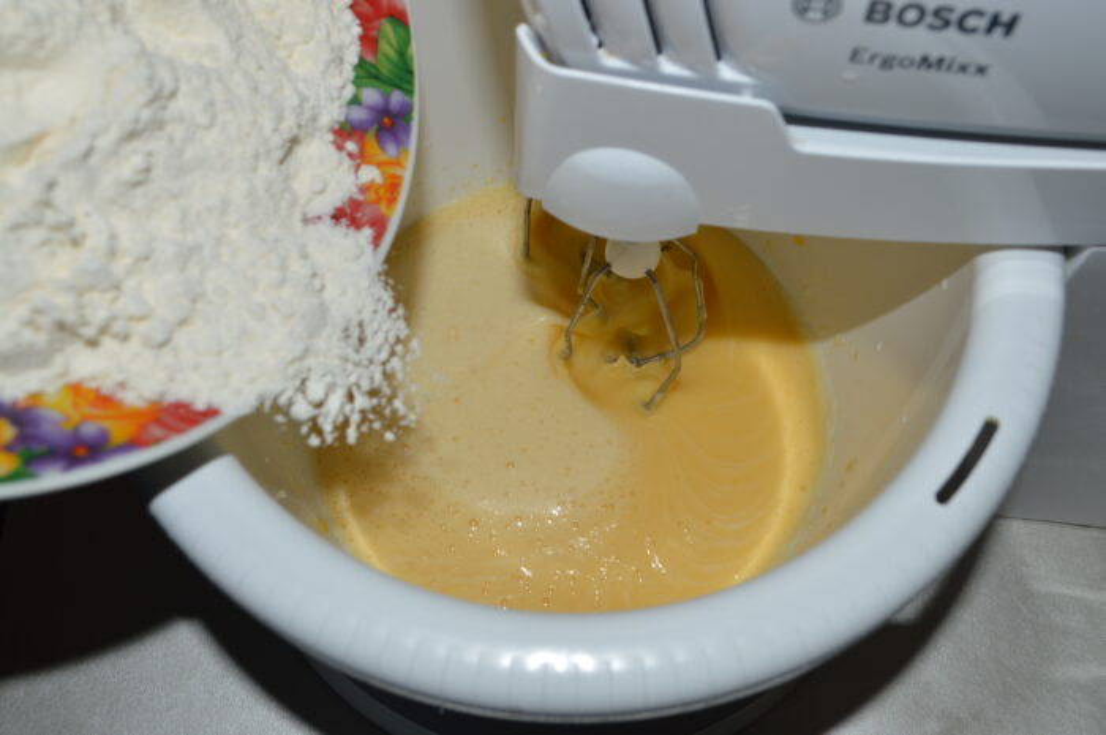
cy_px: 368
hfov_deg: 53.2
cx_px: 553
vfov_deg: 36.8
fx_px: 1105
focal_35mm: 36
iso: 100
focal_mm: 24
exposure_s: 1/60
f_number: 8
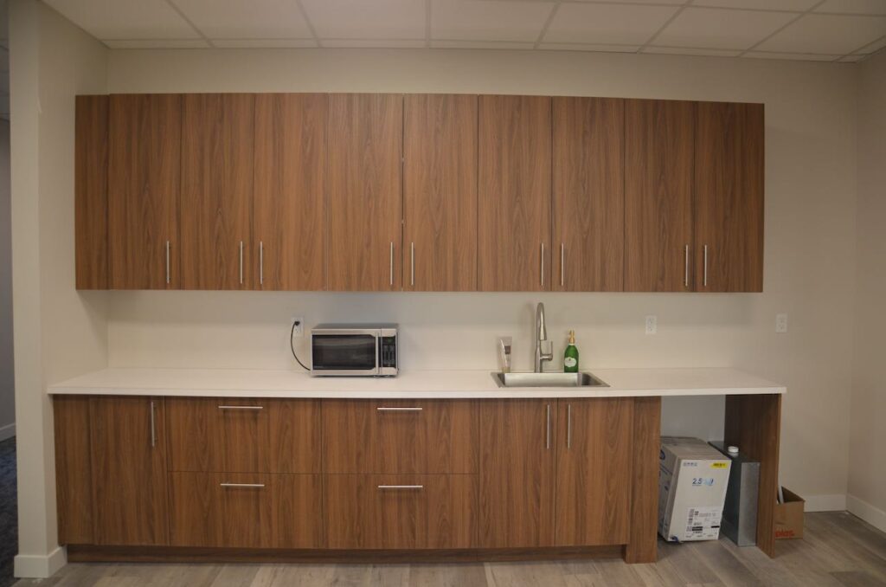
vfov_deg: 47.7
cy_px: 294
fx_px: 663
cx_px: 443
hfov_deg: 67.5
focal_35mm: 27
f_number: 4
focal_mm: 18
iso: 500
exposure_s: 1/60
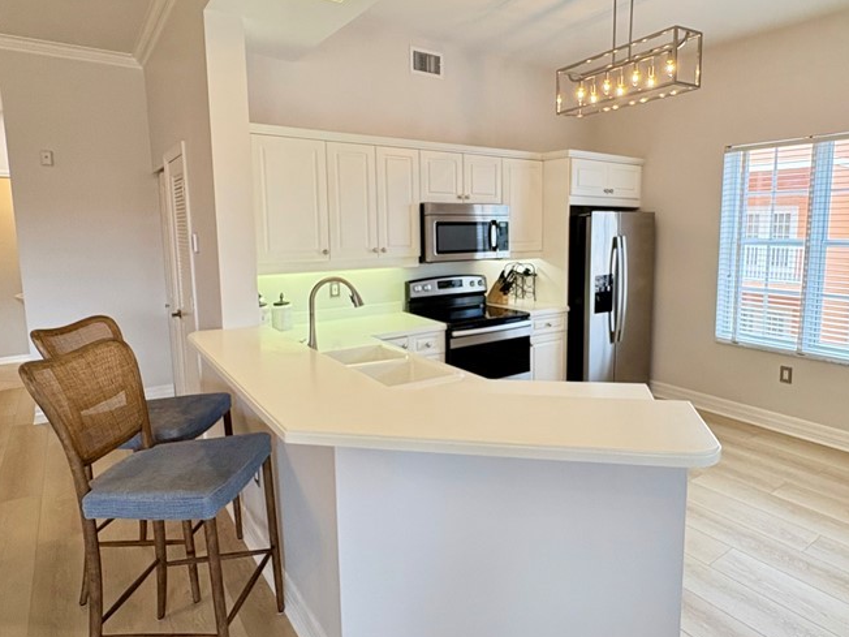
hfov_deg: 75.9
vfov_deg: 61.0
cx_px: 487
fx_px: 540
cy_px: 289
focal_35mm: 22
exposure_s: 1/120
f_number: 2.2
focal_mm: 2.22
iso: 320
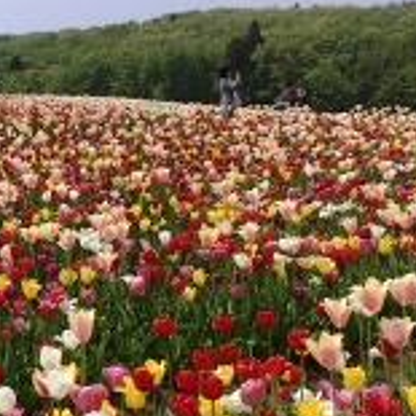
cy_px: 201
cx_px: -48
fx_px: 897
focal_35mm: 66
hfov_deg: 24.3
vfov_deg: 26.1
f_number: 2.2
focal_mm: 4.15
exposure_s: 1/2653
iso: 25
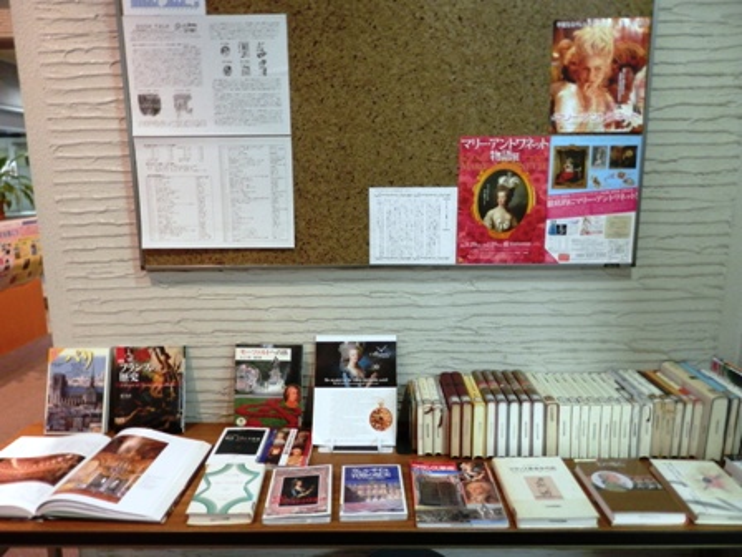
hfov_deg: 69.4
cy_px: 278
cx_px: 371
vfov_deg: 54.9
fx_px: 536
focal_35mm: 25
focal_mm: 4.5
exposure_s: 1/8
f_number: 3
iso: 200
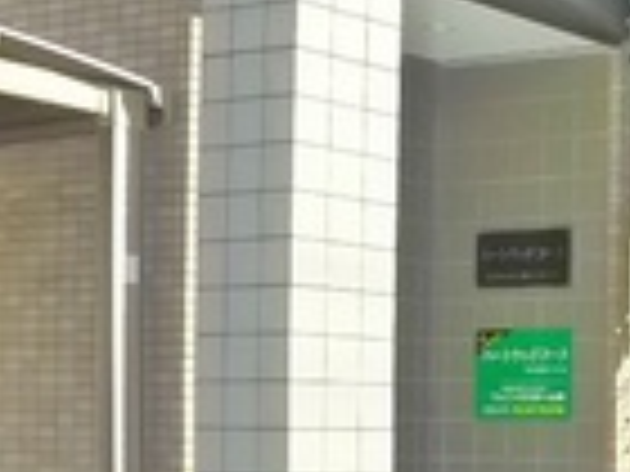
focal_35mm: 120
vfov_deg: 12.3
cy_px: 420
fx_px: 2184
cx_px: 1210
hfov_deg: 14.1
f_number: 4
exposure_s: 1/500
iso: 400
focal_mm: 5.1
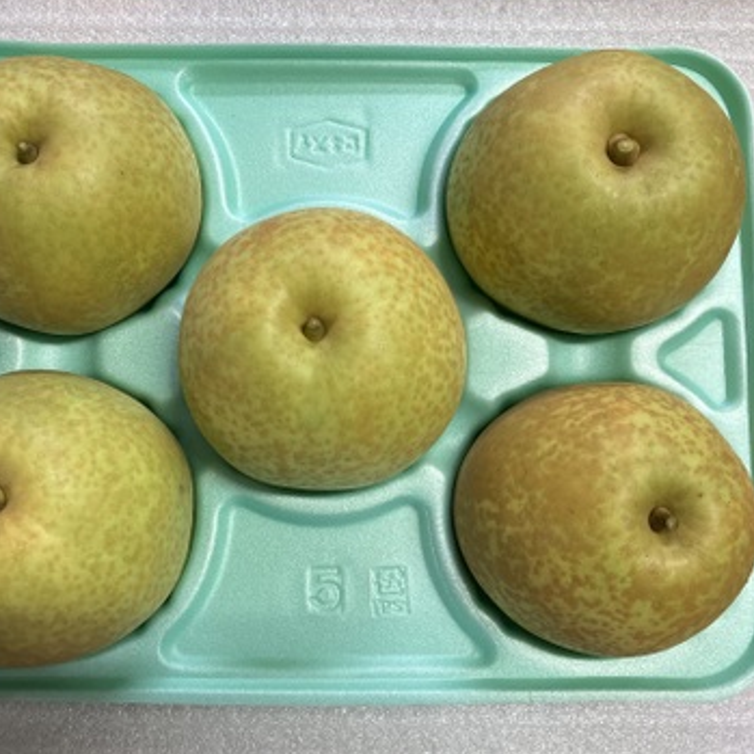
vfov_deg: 48.5
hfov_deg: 48.4
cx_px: 339
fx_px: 838
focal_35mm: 34
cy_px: 376
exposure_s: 1/60
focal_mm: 3.99
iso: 250
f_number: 1.8
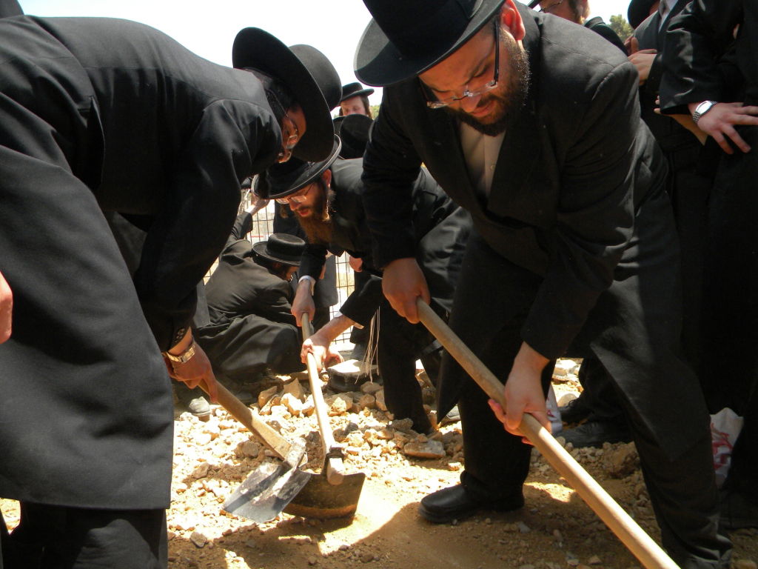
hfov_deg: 63.4
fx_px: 613
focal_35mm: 28
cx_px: 379
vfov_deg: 49.7
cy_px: 284
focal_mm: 5
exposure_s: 1/534
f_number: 3.5
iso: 146
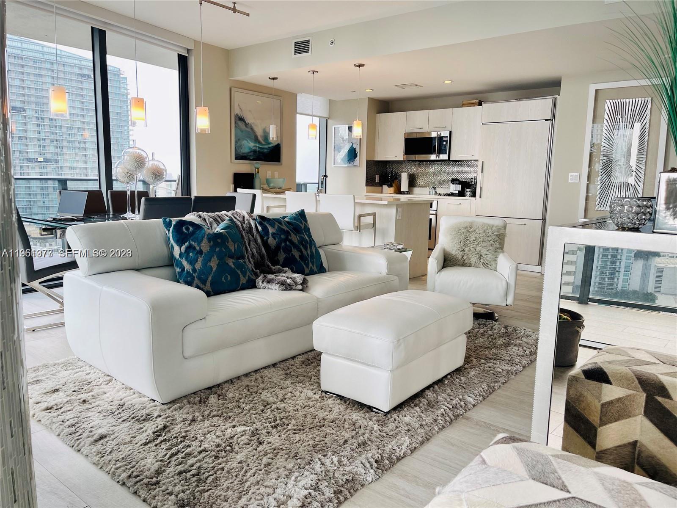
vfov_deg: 53.1
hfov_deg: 67.3
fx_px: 508
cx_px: 338
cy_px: 254
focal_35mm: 26
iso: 32
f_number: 1.6
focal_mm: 5.1
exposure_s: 1/120
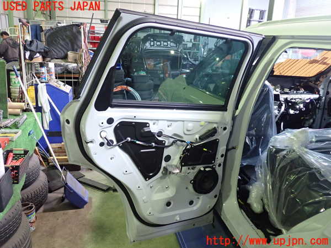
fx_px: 287
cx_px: 166
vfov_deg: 46.8
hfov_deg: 60.0
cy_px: 124
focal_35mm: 30
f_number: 2.3
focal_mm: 5.4
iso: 500
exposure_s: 1/30
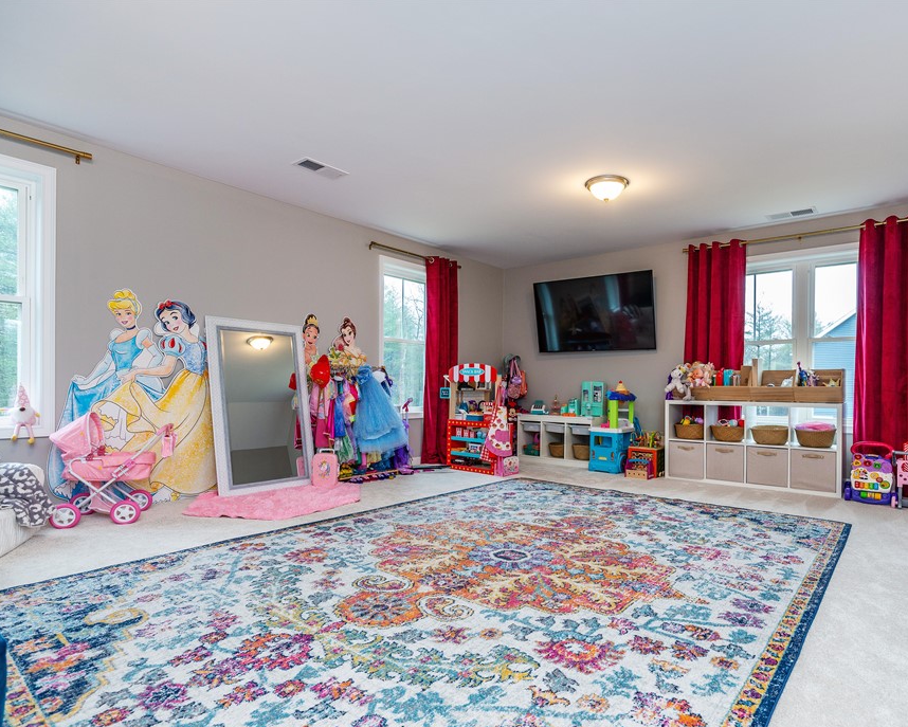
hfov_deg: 82.7
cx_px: 520
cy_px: 381
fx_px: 511
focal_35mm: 19
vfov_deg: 70.8
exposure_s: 1/10
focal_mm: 16
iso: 320
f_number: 6.3
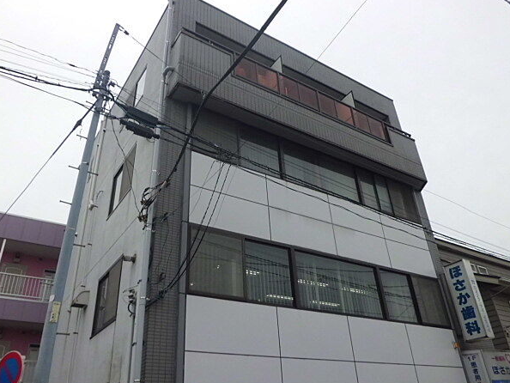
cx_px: 257
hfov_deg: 63.4
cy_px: 190
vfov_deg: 49.8
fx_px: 413
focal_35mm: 28
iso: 64
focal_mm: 4.7
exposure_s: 1/250
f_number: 7.9
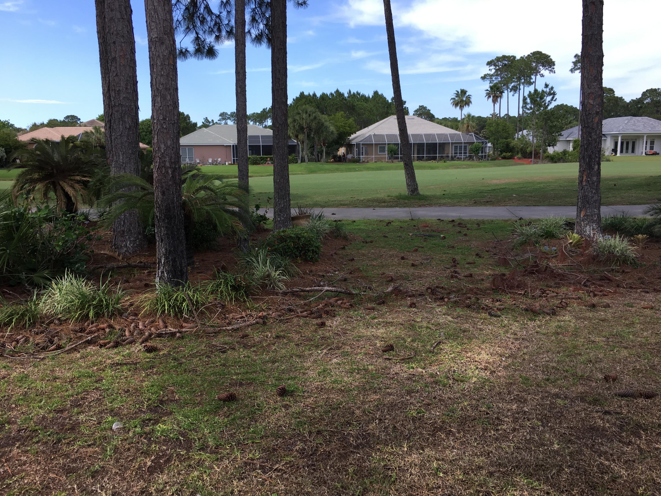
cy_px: 248
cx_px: 330
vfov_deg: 48.2
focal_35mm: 29
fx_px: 554
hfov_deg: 61.7
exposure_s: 1/836
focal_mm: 4.15
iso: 25
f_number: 2.2
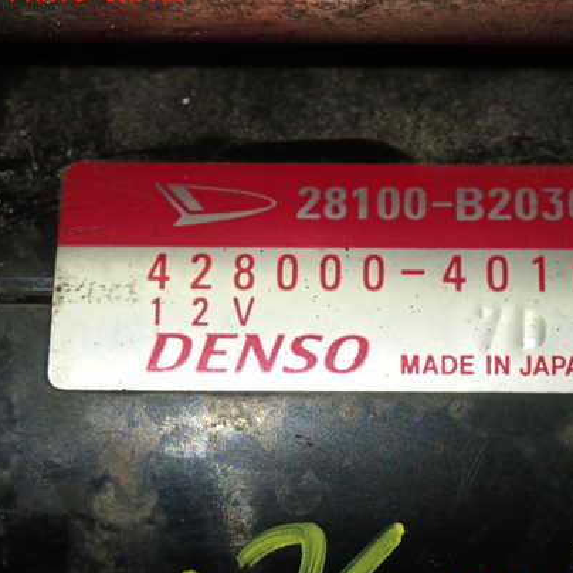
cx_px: 349
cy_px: 294
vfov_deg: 17.2
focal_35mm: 101
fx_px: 1891
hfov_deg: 17.2
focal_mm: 13.65
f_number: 4.1
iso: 500
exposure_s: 1/80
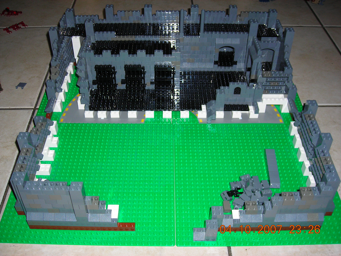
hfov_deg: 45.8
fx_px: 404
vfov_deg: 35.1
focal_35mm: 41
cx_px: 170
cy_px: 128
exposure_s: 1/60.1
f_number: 3.3
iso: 50
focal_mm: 6.8
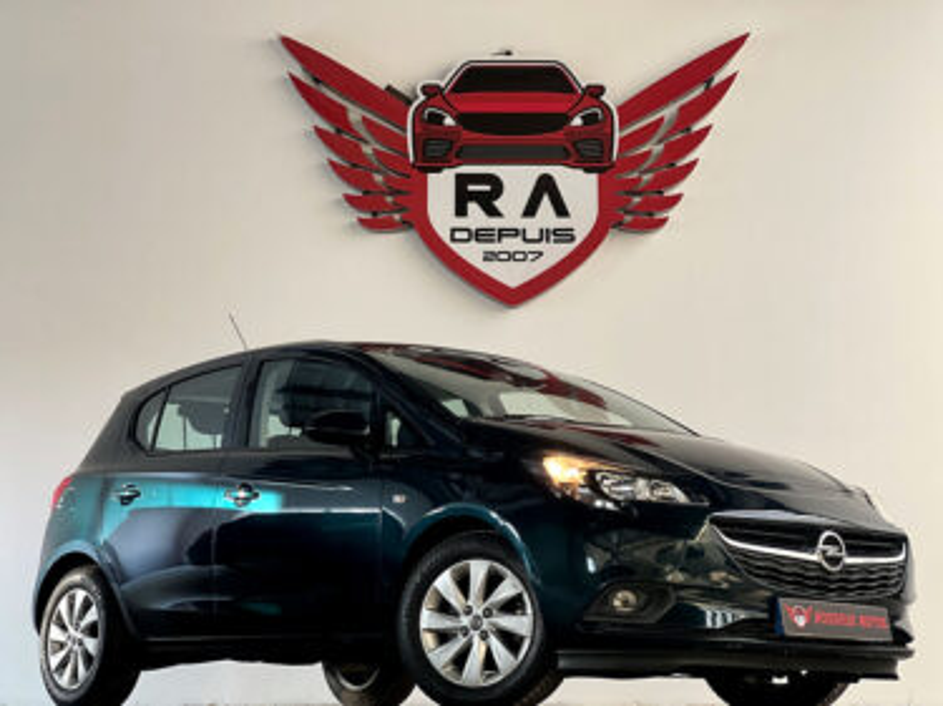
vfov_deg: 19.1
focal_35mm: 77
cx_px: 472
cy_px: 353
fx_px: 2097
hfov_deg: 25.3
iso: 250
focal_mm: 9
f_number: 2.8
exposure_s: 1/40
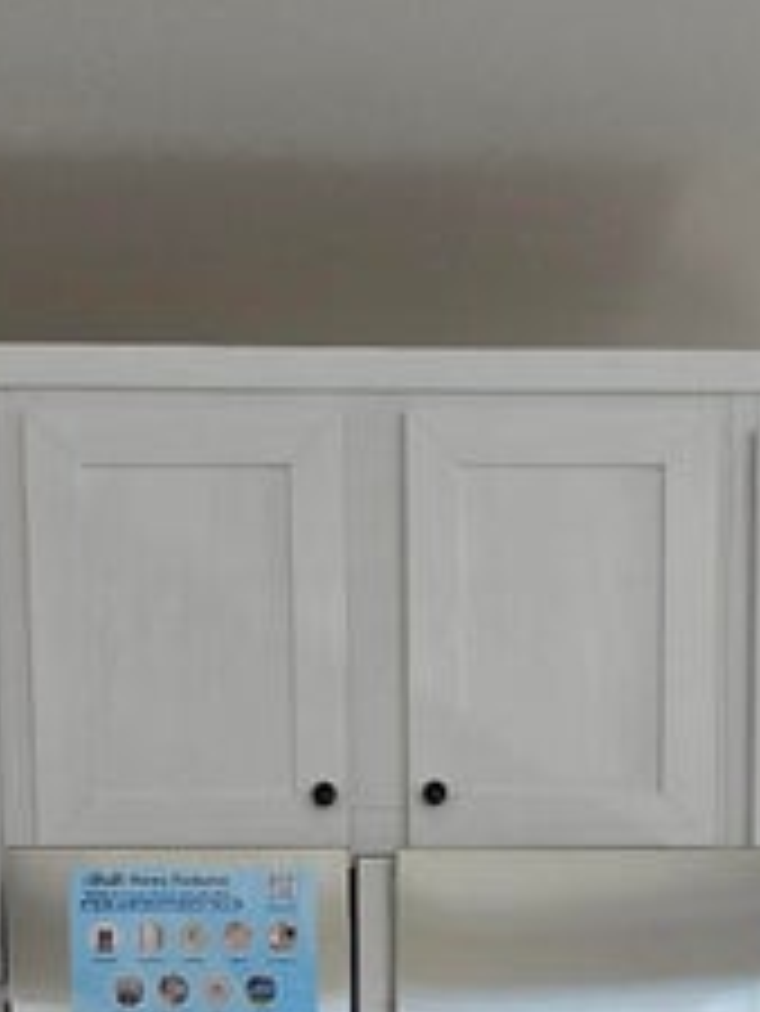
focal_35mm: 37
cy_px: 1133
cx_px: 369
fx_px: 1082
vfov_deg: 39.9
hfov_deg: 38.7
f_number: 2.2
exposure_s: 1/120
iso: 64
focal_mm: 2.2
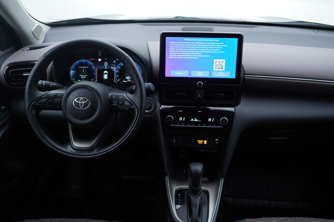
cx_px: 167
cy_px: 111
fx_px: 334
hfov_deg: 53.1
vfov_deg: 36.9
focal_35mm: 36
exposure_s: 1/50
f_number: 3.2
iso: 125
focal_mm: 24
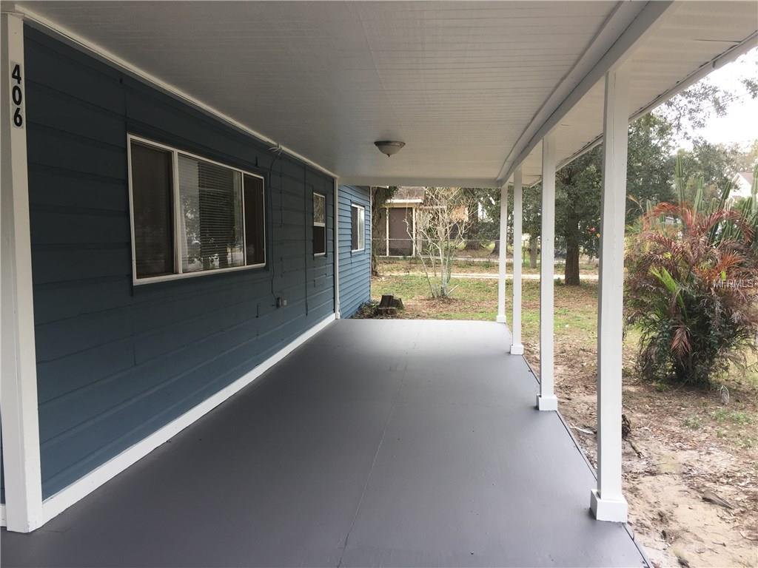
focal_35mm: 29
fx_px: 635
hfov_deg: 61.7
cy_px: 284
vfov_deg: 48.2
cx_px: 379
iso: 32
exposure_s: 1/138
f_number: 2.2
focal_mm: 4.15
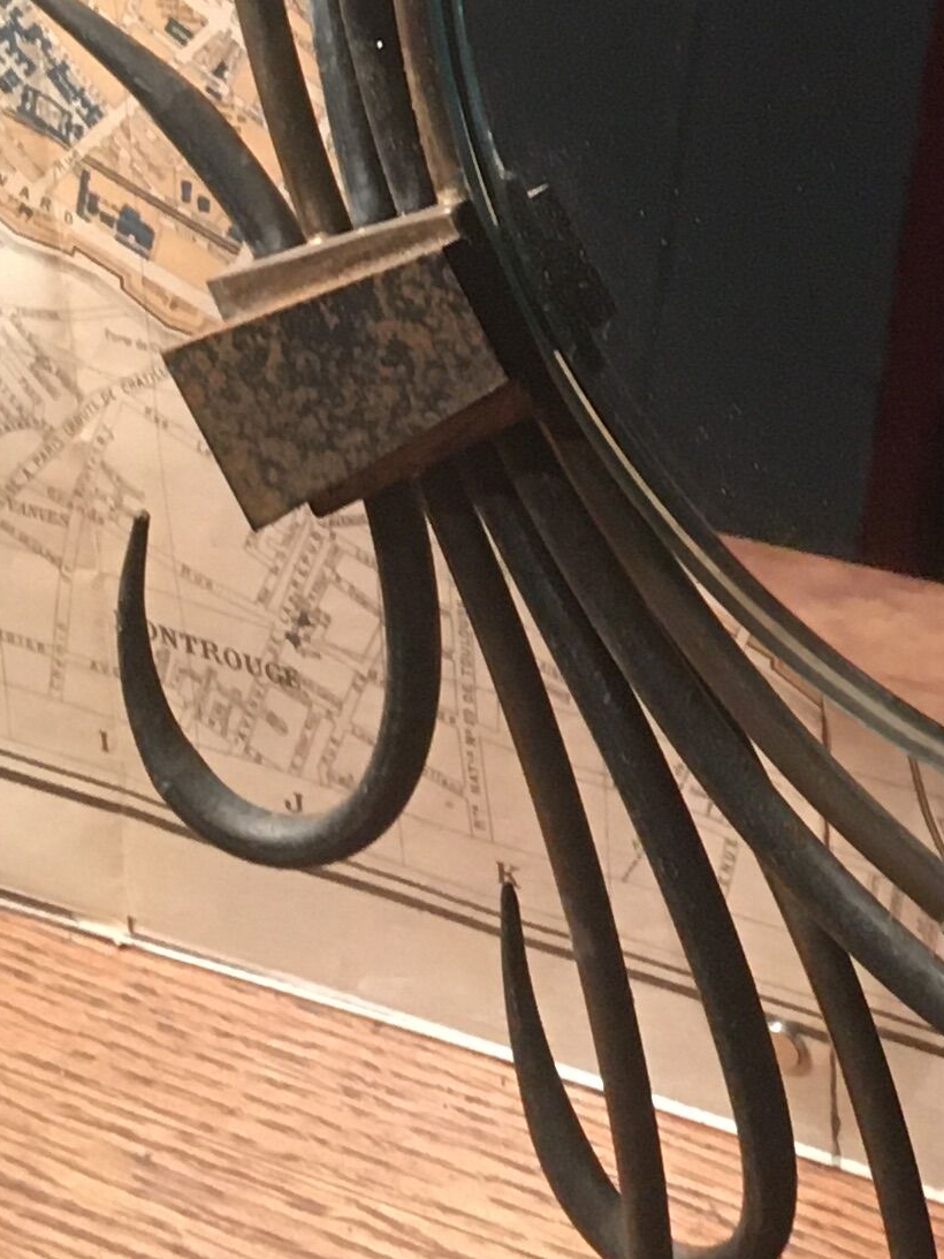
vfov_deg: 17.7
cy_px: -147
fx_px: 3890
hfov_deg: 13.3
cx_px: 1287
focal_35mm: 107
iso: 160
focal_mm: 4.15
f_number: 2.2
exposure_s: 1/33
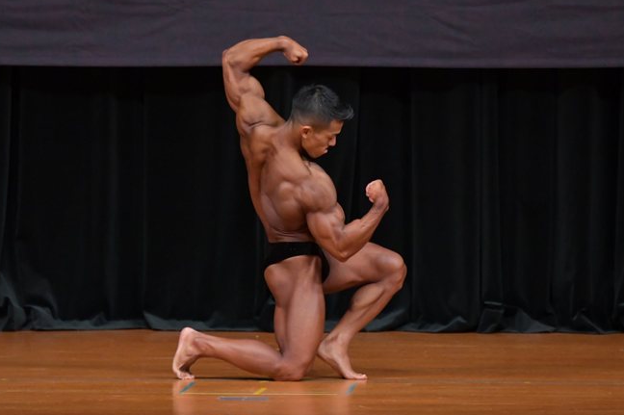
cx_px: 303
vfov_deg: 3.8
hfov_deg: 5.7
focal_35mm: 359
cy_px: 177
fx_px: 6218
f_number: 5.6
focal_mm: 200
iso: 4000
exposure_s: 1/400
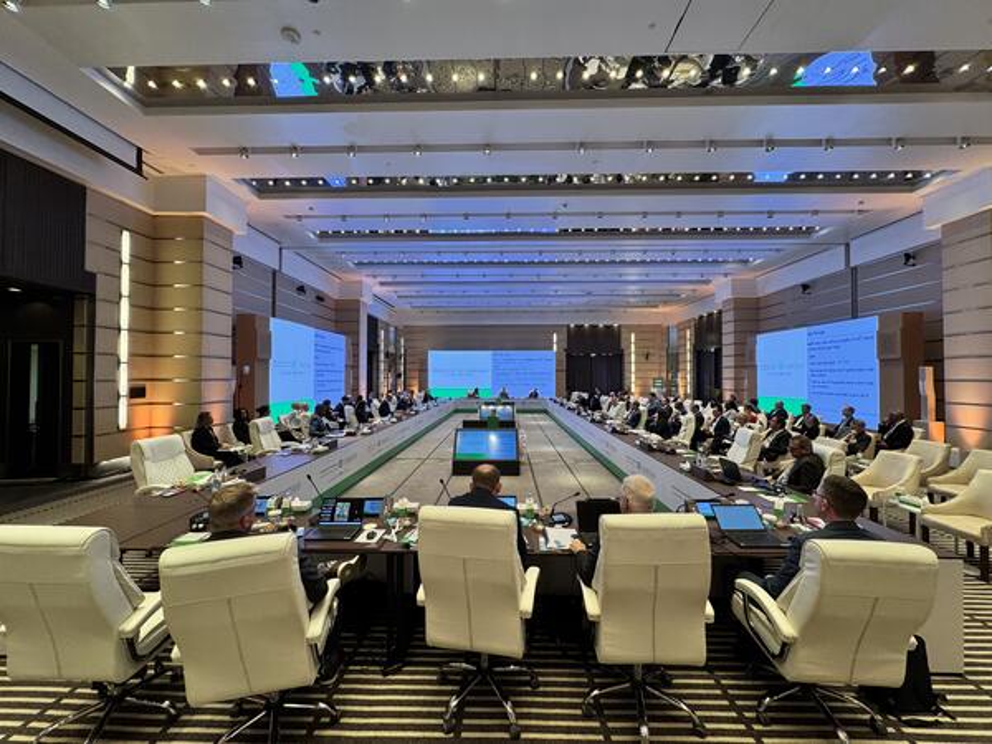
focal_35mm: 14
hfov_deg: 102.1
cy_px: 372
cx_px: 496
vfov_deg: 85.7
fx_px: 401
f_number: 2.2
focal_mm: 2.22
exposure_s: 1/120
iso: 160
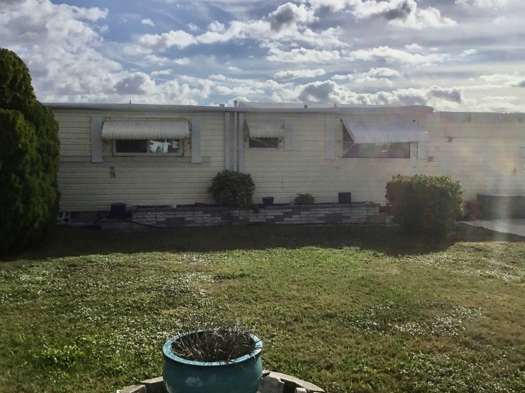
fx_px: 546
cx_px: 274
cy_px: 168
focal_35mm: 36
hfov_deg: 51.3
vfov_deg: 39.5
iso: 25
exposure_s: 1/5435
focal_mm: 3.3
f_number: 2.4
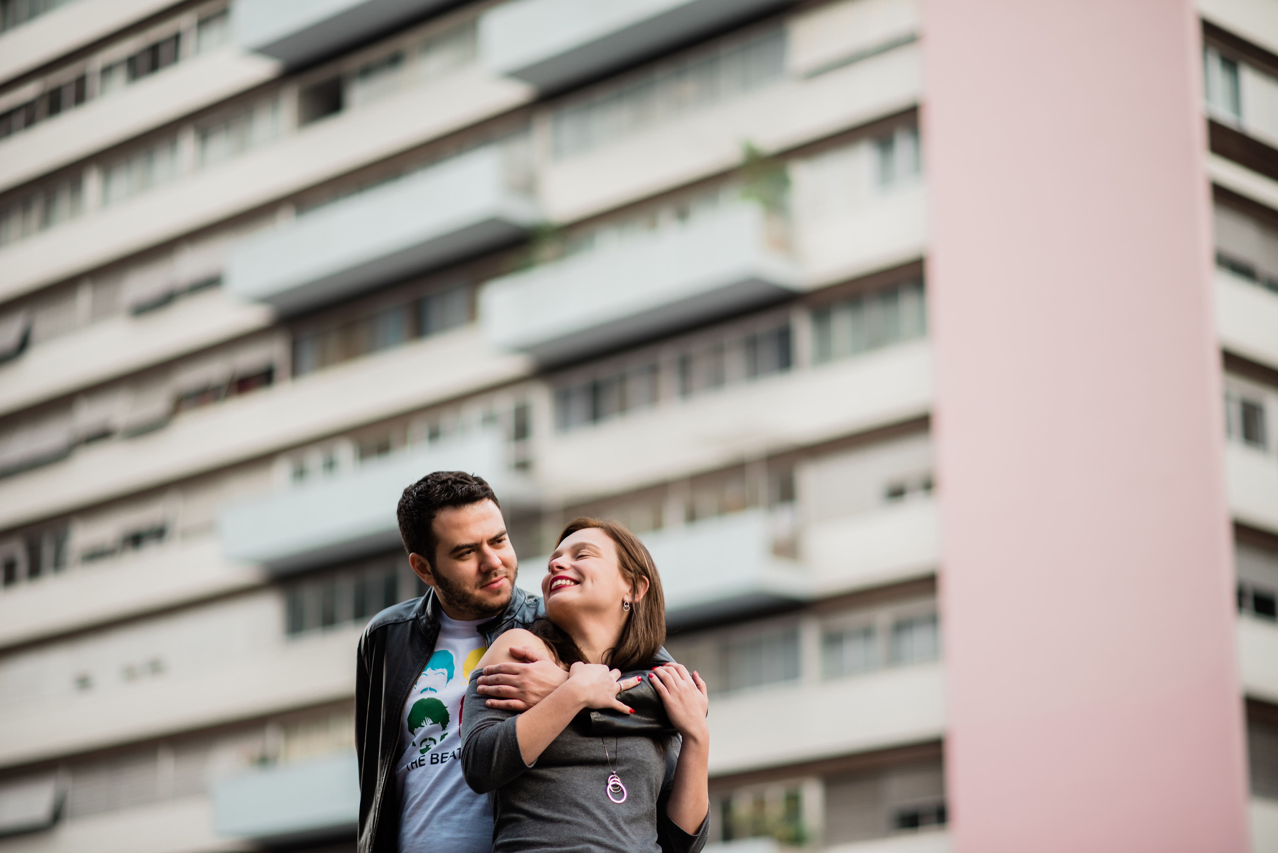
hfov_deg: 23.9
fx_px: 3018
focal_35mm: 85
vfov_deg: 16.1
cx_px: 639
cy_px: 426
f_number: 2
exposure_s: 1/350
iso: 100
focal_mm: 85
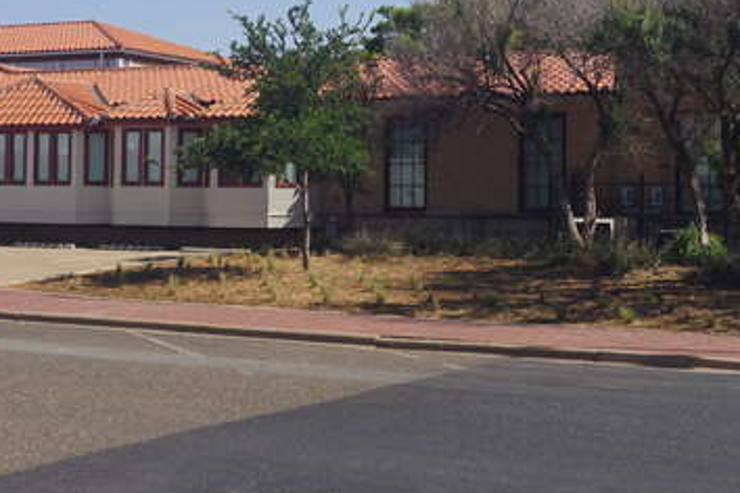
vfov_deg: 19.1
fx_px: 1462
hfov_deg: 28.4
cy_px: 143
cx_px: 343
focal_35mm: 71
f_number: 11
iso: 100
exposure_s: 1/160
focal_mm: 21
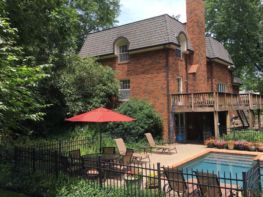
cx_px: 149
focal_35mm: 33
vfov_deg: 42.9
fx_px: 251
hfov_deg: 55.2
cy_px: 88
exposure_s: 1/635
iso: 25
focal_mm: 4.15
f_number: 2.2
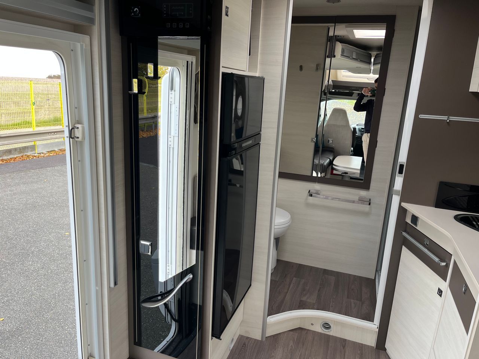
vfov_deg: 53.1
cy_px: 180
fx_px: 360
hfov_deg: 67.3
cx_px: 240
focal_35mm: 26
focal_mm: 5.1
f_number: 1.6
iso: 40
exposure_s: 1/122
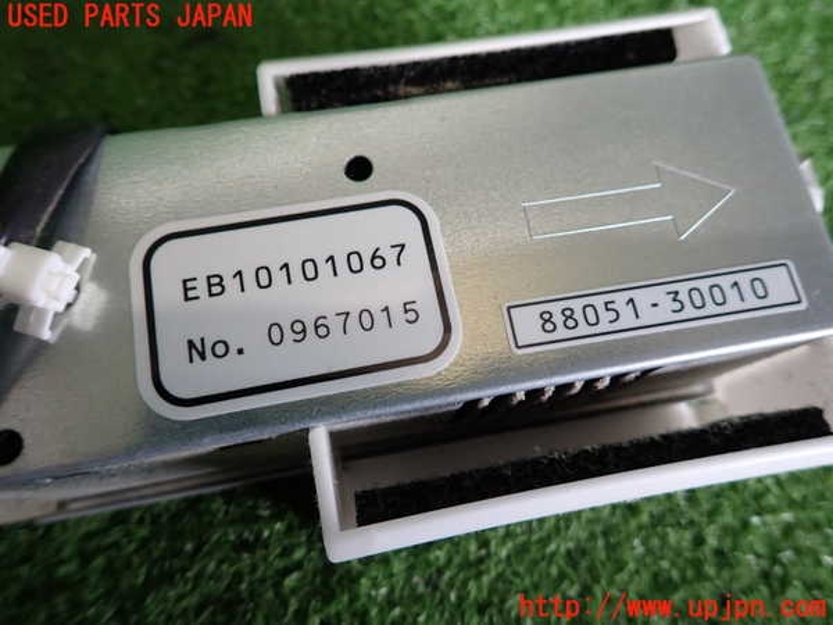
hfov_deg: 69.4
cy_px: 312
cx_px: 416
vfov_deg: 54.9
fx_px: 602
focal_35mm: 25
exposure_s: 1/60
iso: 200
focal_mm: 4.5
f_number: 2
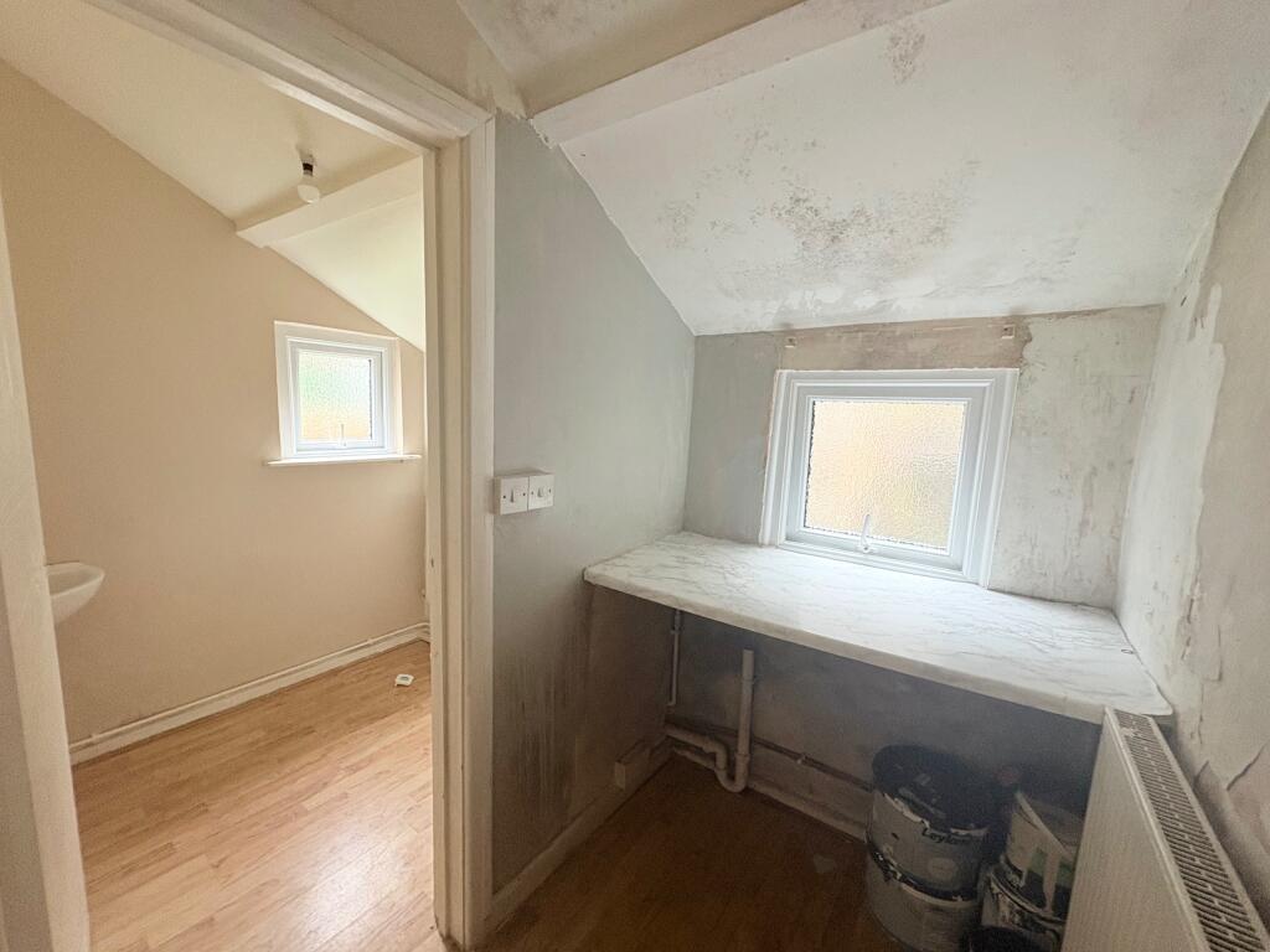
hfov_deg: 102.1
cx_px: 635
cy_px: 476
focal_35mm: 14
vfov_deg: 85.7
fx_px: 514
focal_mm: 2.22
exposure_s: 1/60
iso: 320
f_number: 2.2
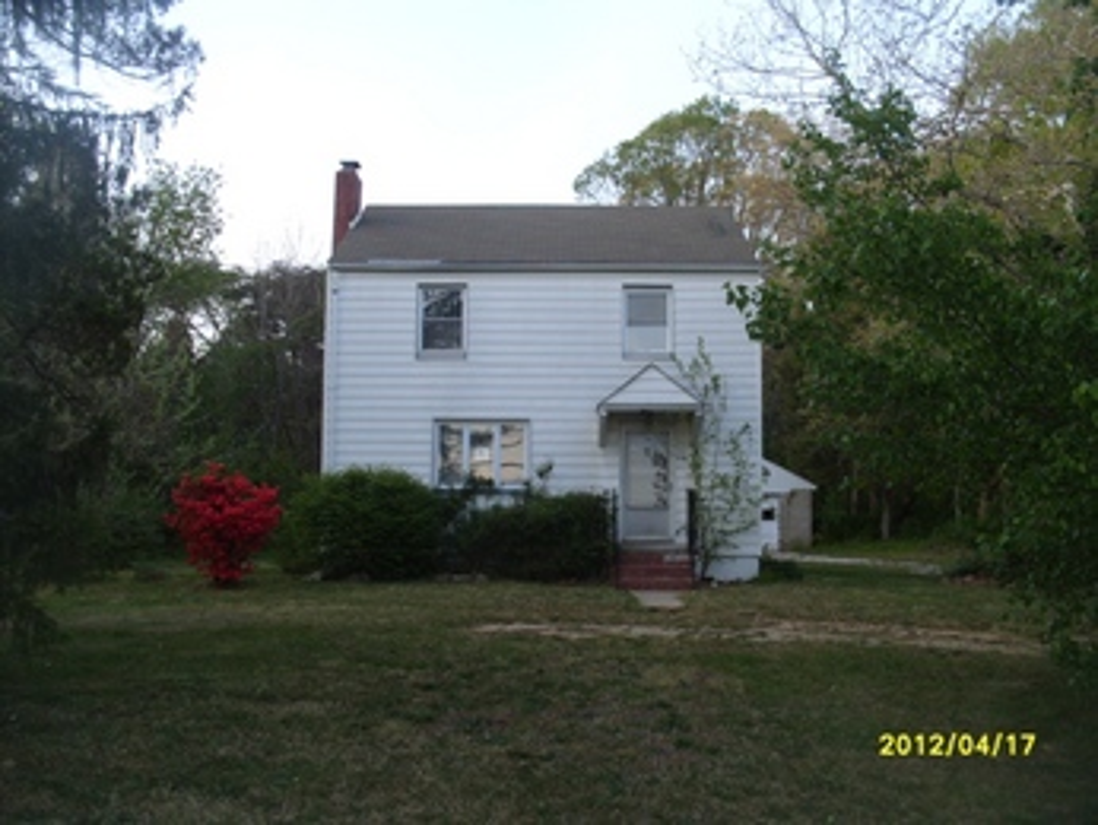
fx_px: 1111
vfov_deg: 40.7
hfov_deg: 52.6
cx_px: 549
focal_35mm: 35
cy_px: 412
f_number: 3.4
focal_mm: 7.8
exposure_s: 1/90
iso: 80
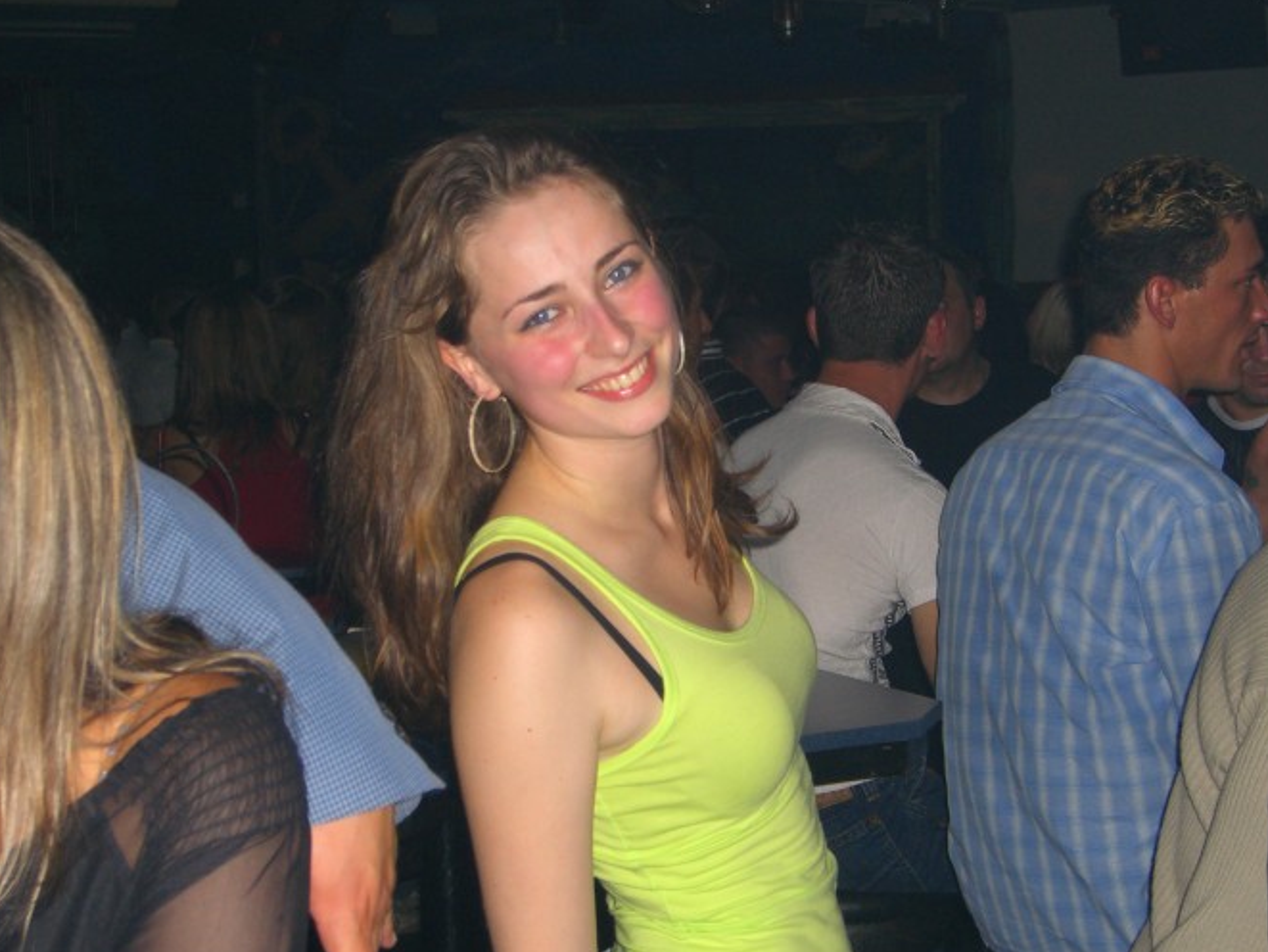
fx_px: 2528
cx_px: 681
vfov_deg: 21.3
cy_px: 503
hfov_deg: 28.1
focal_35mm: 69
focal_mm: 11.8
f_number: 3.6
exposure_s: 1/60
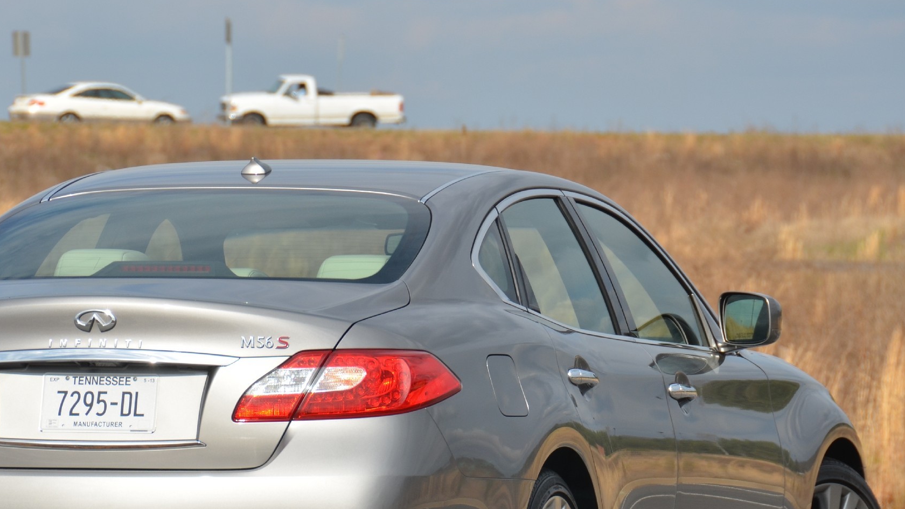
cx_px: 352
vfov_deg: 3.5
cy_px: 415
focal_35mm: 350
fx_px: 8399
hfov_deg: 6.2
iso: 200
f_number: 7.1
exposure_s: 1/800
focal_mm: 150
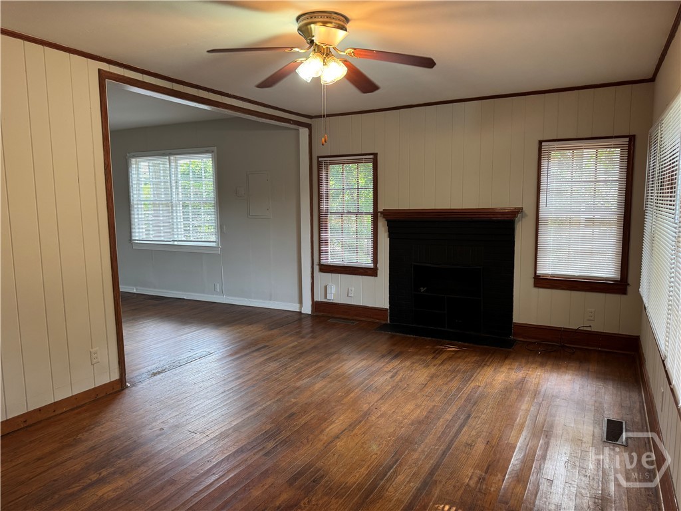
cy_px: 256
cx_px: 340
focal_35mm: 24
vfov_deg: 56.8
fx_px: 472
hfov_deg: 71.6
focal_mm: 6.76
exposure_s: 1/60
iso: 160
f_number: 1.78
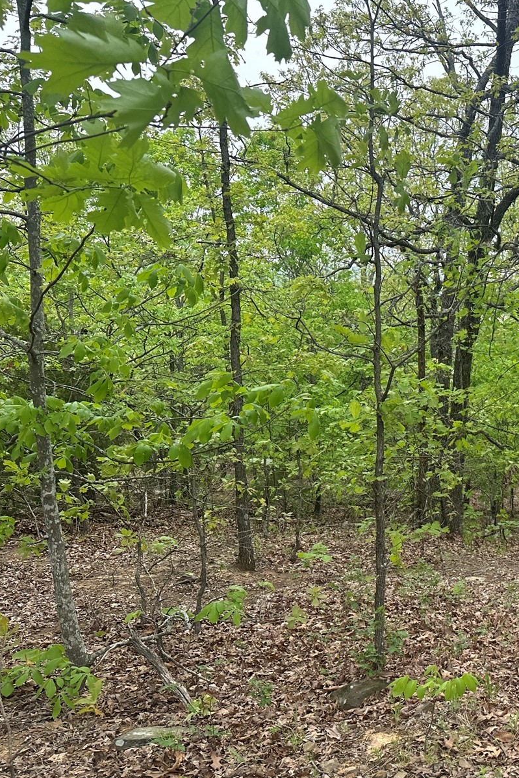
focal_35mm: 40
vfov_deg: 48.4
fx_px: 865
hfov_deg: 29.5
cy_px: 433
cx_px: 594
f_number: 1.78
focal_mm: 6.86
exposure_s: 1/836
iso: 80
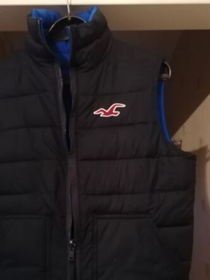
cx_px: 106
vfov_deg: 47.2
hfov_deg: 36.8
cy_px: 185
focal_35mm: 39
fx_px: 316
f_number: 1.8
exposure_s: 1/16.7
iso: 1250
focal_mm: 4.75
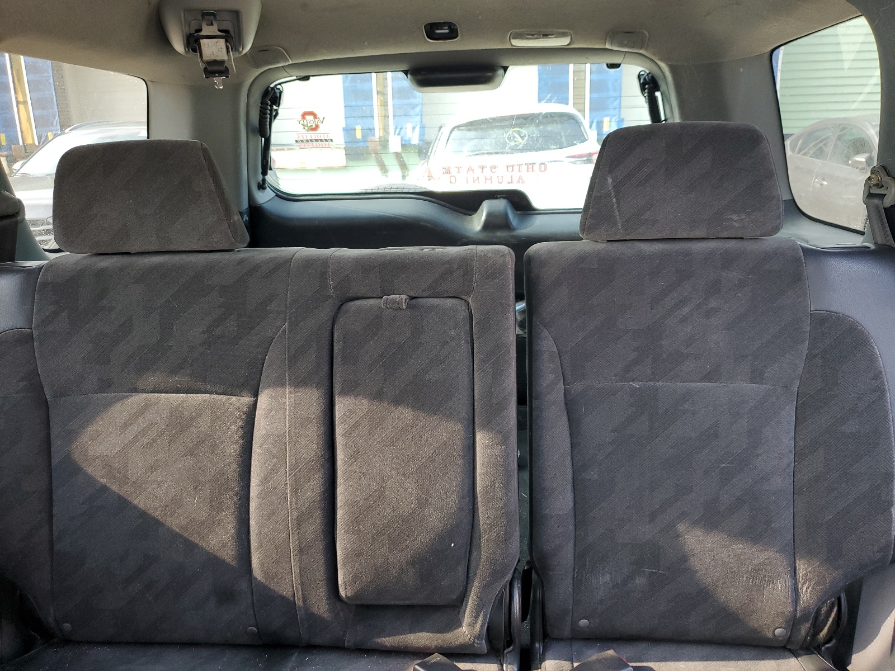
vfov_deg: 53.1
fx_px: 672
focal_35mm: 26
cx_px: 448
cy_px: 336
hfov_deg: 67.3
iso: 79
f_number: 1.5
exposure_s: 1/120
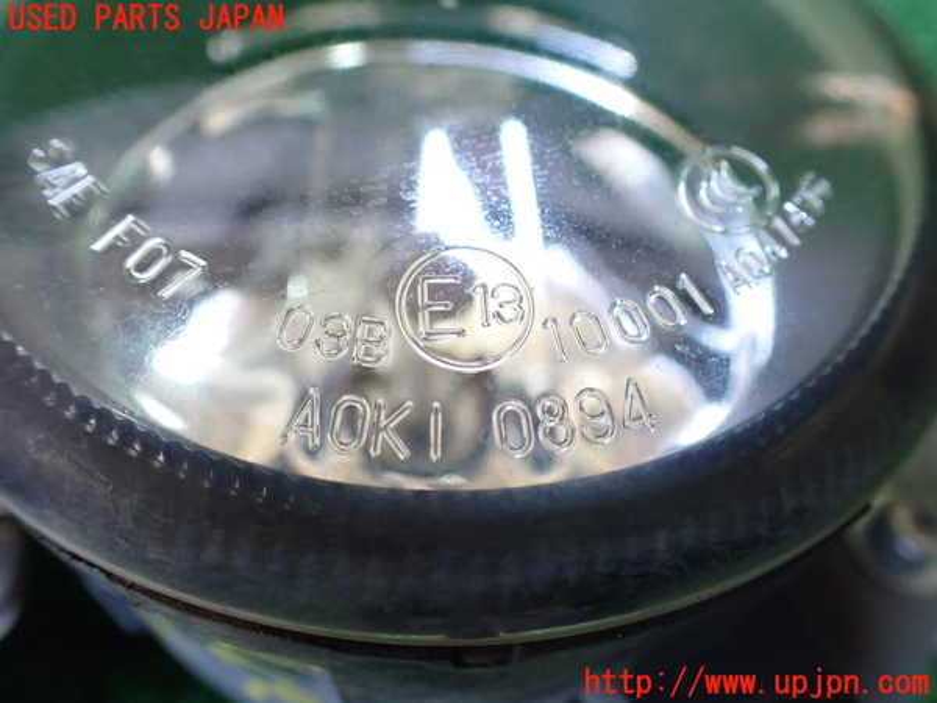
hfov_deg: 60.0
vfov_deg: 46.8
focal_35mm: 30
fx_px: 812
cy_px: 352
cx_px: 468
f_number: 2.3
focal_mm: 5.4
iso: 640
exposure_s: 1/125
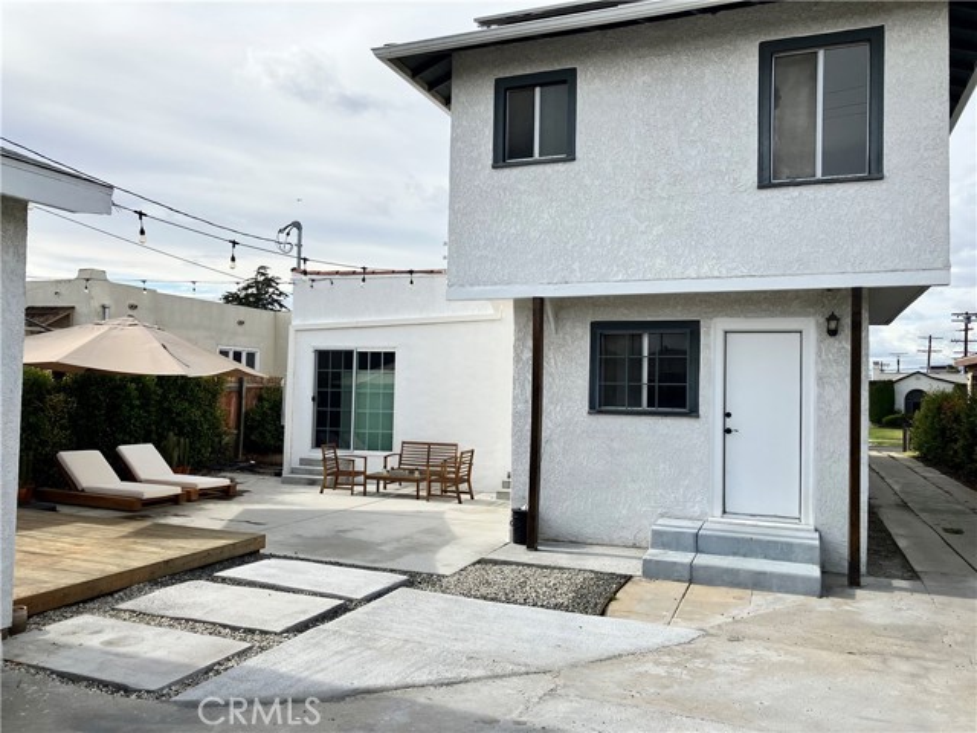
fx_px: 790
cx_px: 488
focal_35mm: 28
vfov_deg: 49.7
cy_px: 366
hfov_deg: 63.4
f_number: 1.8
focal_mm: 3.99
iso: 32
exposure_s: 1/2315
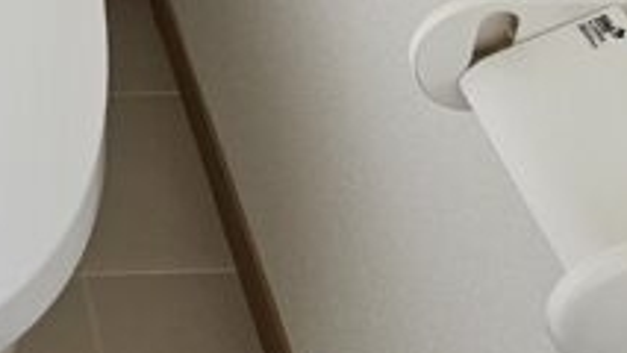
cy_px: -497
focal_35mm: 68
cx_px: -132
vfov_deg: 13.2
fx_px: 1131
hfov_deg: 27.2
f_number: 2.2
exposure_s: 1/60
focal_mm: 2.2
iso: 100
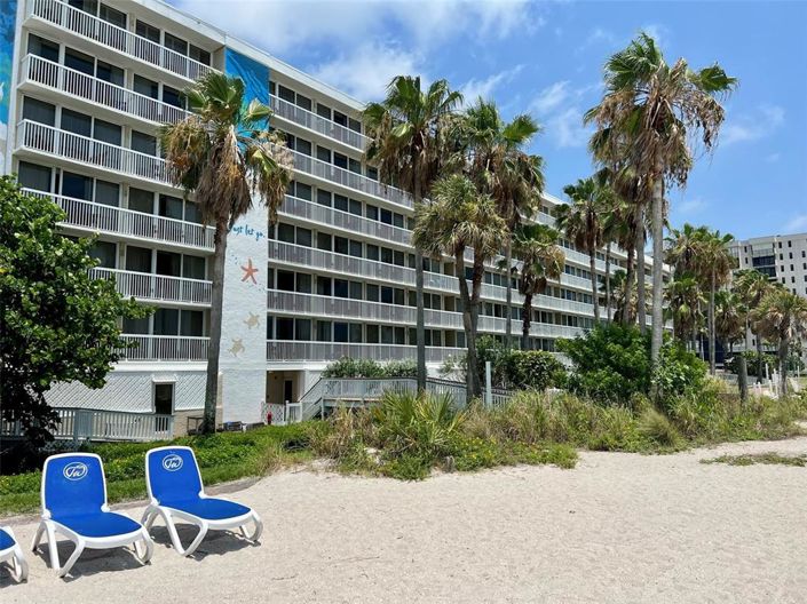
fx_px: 606
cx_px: 404
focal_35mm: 26
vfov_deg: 53.0
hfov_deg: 67.3
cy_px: 302
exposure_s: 1/6211
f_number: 1.5
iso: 50
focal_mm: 5.7
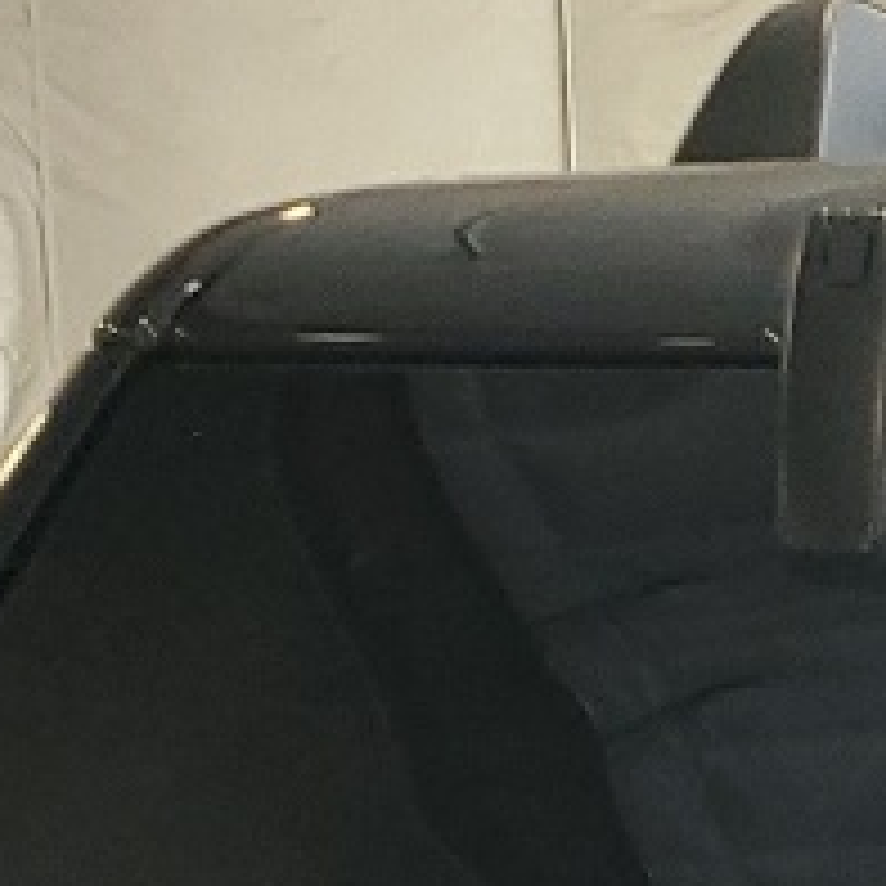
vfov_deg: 8.4
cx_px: 2118
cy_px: 2280
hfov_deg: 8.5
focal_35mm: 187
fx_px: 5415
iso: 117
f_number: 1.5
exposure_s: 1/60.2
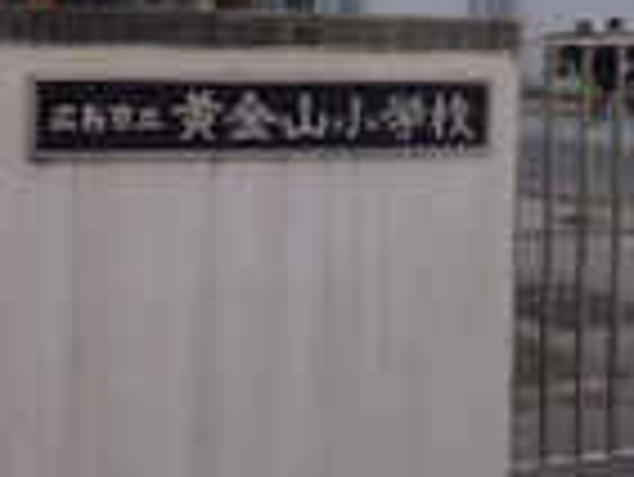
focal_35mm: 127
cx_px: 791
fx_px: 2328
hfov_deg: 14.9
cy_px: -50
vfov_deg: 11.5
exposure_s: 1/400
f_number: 3.2
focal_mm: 5.6
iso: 100
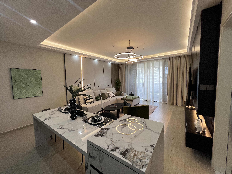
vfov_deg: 89.9
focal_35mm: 13
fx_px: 87
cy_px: 87
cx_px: 116
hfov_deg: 106.2
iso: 80
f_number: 1.8
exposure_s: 1/100
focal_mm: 1.57
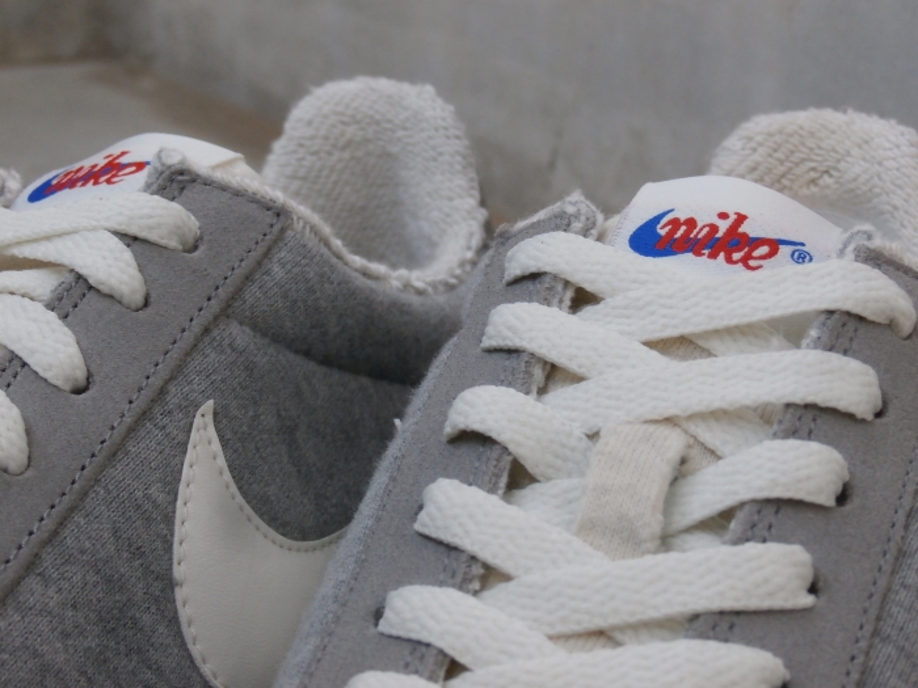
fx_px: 1777
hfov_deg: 29.0
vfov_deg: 21.9
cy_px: 344
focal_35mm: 67
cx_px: 459
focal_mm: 11.86
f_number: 4.3
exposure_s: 1/40
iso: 320
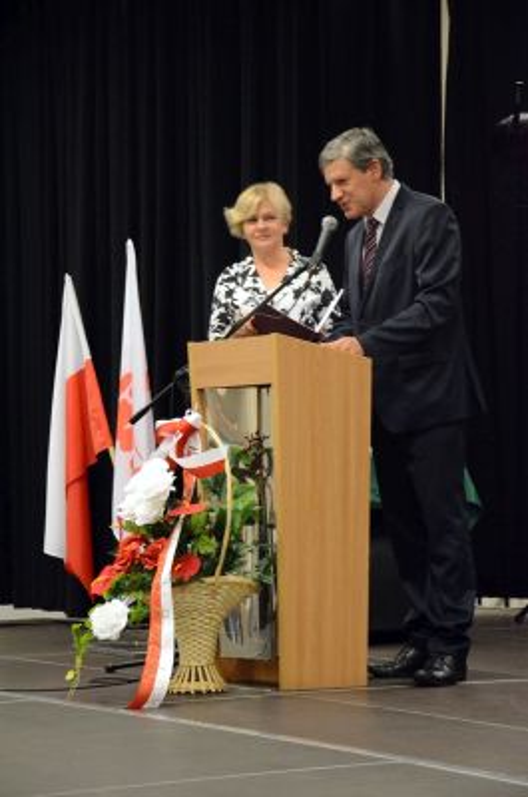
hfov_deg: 12.1
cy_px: 398
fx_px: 2486
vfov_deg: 18.2
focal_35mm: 112
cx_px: 264
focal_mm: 75
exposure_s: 1/60
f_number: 5.6
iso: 6400
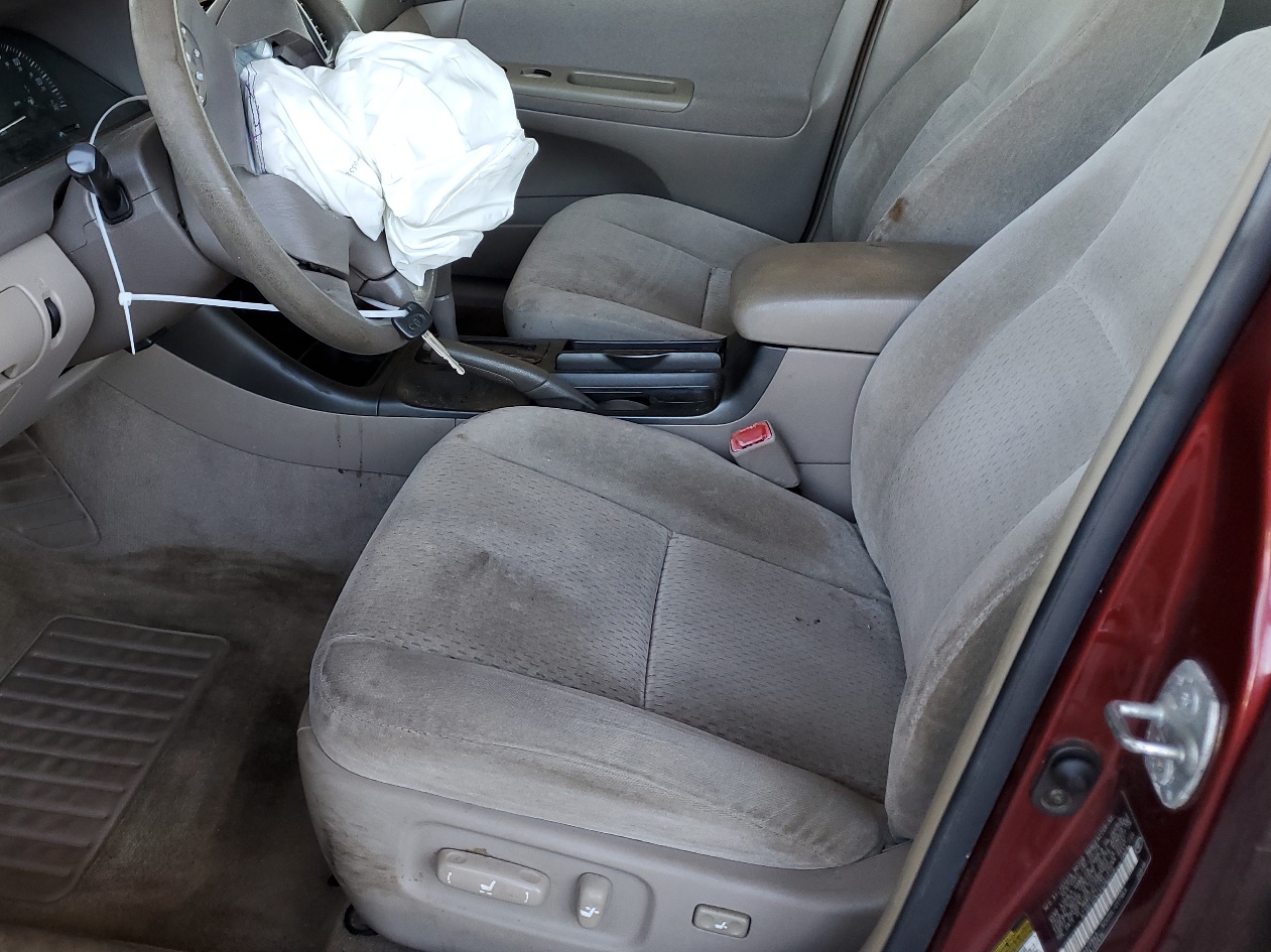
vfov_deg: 42.8
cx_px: 511
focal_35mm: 33
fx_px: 1211
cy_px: 417
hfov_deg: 55.0
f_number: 1.5
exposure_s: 1/120
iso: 74
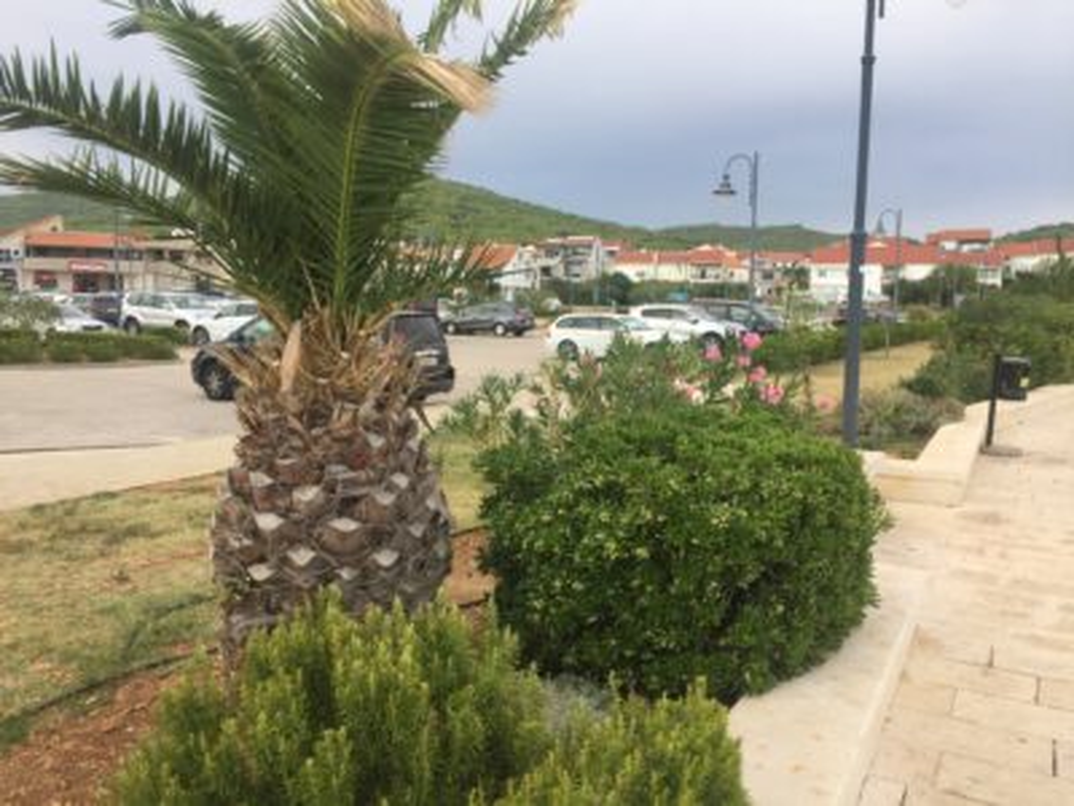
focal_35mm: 29
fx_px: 900
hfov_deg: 61.7
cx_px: 537
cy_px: 403
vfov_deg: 48.2
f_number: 2.2
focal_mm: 4.15
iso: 32
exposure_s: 1/370
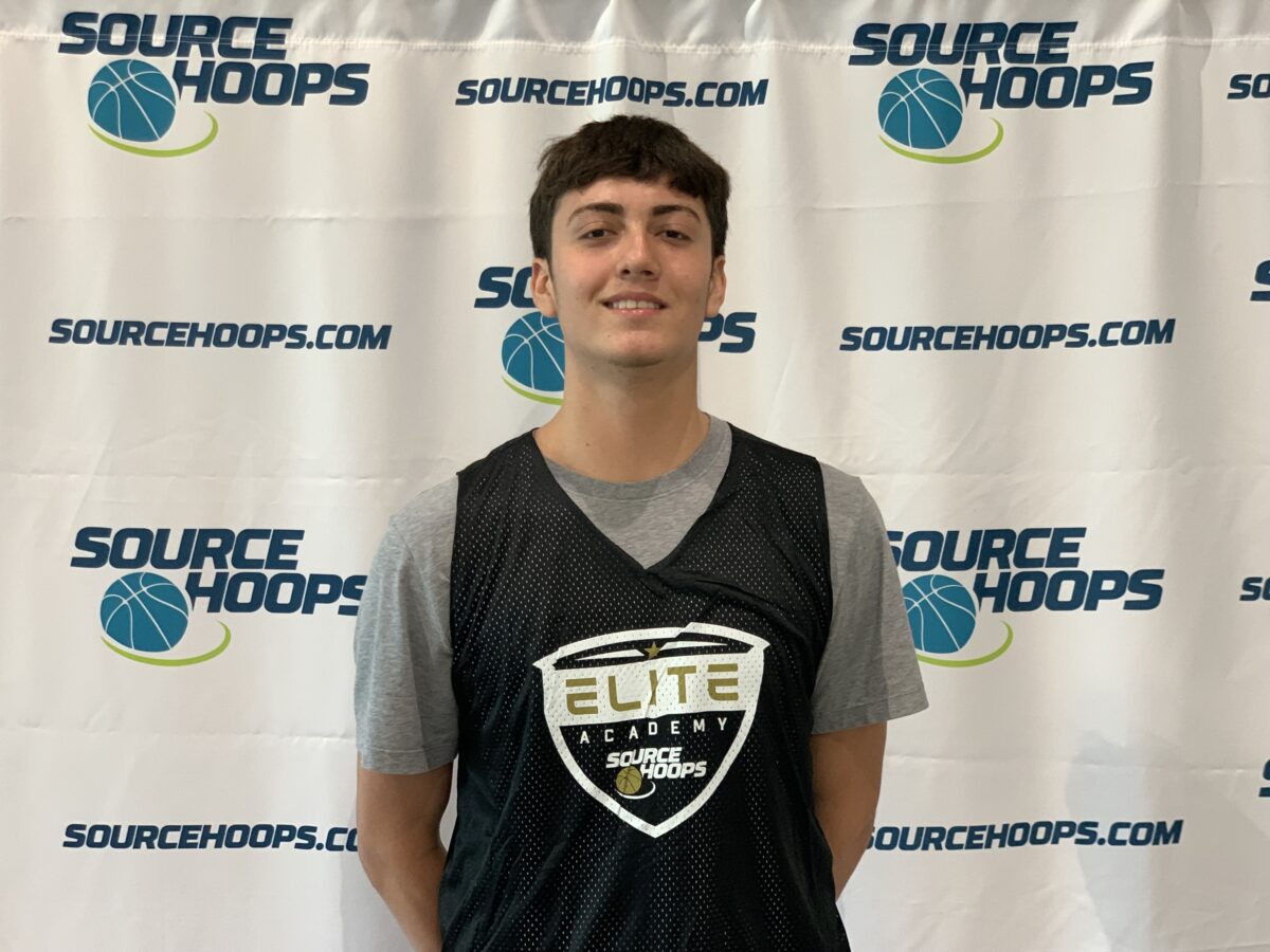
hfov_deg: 36.8
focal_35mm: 52
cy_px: 476
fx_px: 1908
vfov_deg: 28.0
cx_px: 635
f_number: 2.4
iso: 160
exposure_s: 1/60
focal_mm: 6
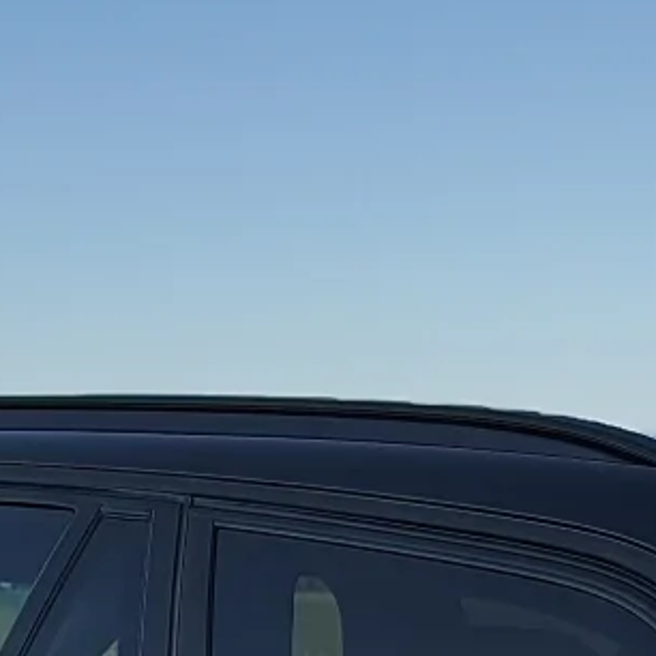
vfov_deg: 12.8
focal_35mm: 133
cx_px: 208
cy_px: 785
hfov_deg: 13.1
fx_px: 2852
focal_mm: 6.76
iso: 80
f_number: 1.78
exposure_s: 1/2611
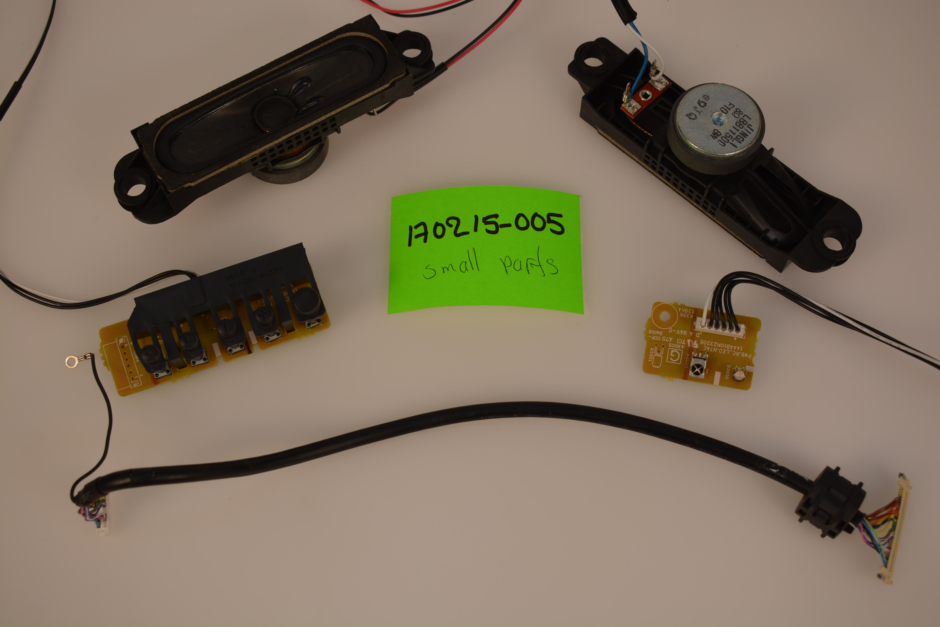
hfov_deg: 42.3
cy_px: 314
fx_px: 1214
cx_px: 470
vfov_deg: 29.0
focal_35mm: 46
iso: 100
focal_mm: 31
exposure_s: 1/100
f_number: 6.3
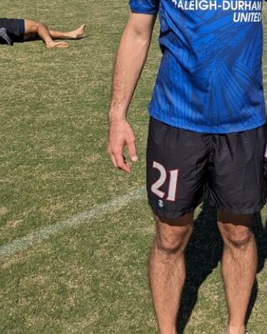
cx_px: 294
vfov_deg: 27.3
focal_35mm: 67
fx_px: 662
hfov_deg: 21.6
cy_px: 31
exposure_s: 1/5848
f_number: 1.73
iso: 61
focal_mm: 4.38
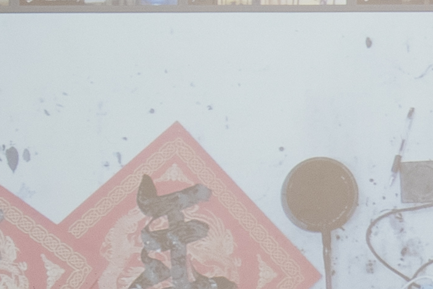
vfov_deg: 4.6
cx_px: 199
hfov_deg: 6.9
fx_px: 3598
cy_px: 296
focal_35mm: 299
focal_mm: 51
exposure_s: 1/100
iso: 500
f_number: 4
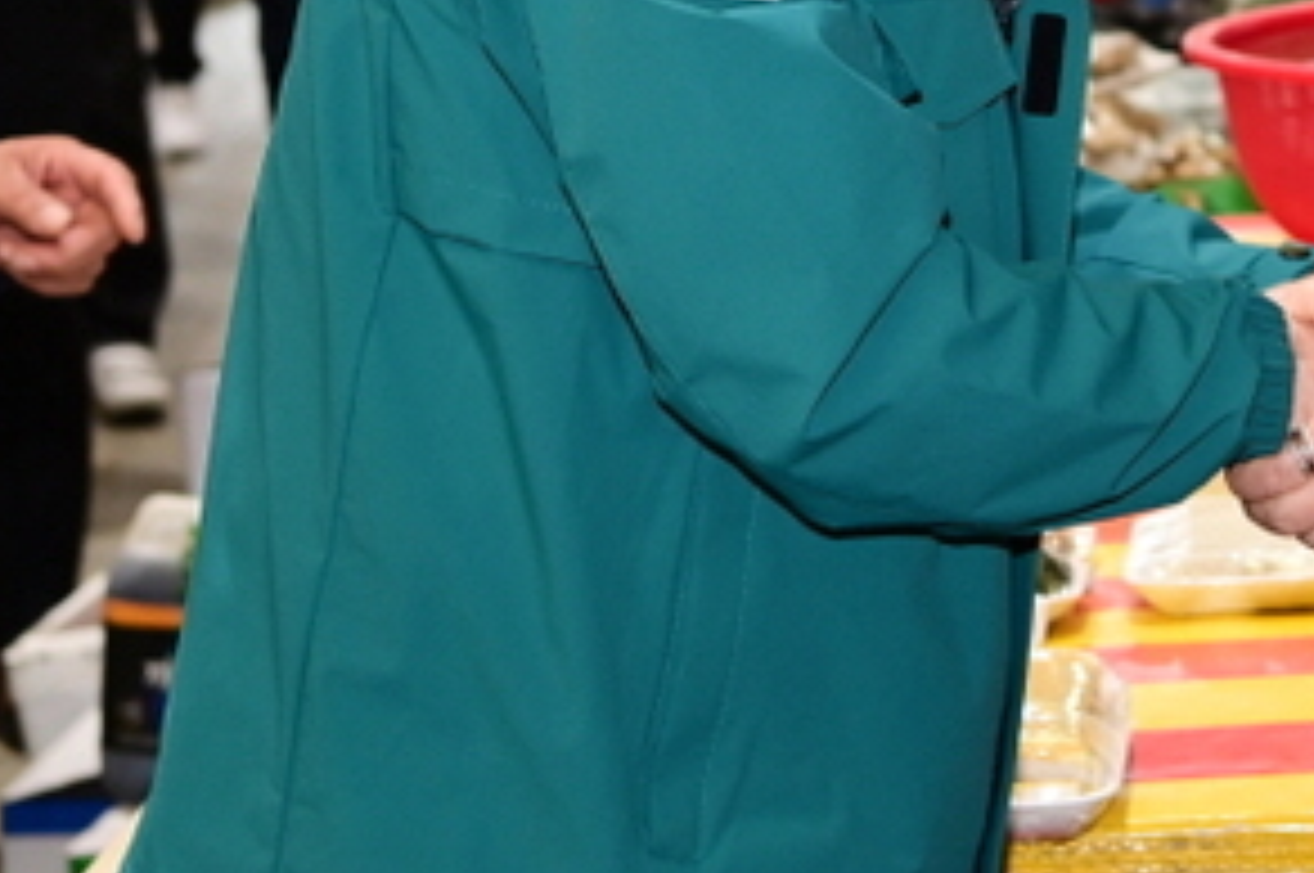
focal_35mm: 148
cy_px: -38
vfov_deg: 9.2
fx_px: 5396
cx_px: 1487
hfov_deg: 13.6
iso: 1000
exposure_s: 1/250
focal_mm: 48
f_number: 4.5
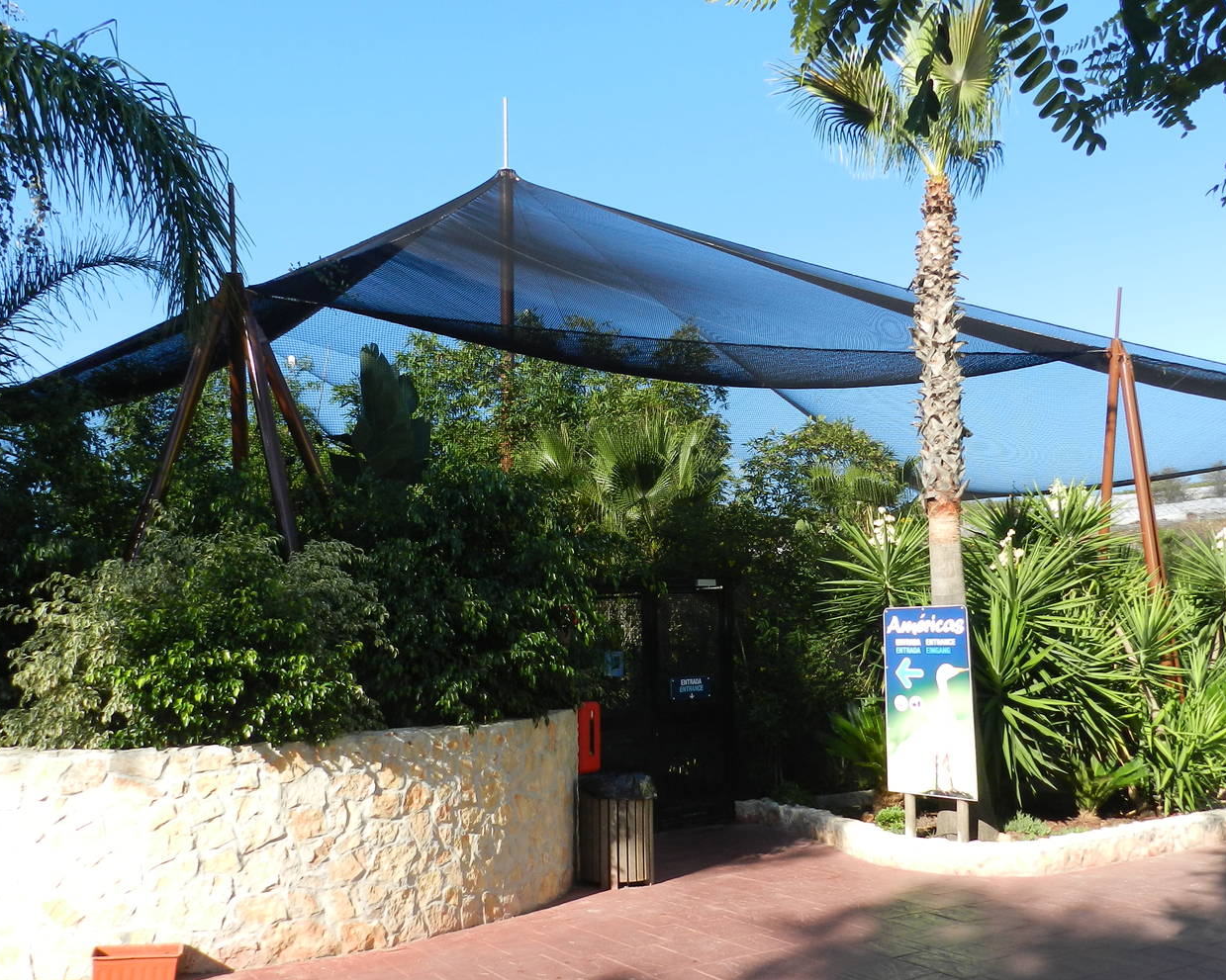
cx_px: 605
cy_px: 530
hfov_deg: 60.4
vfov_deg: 49.9
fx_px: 1052
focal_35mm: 29
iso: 160
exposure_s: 1/640
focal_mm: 4
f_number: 3.4
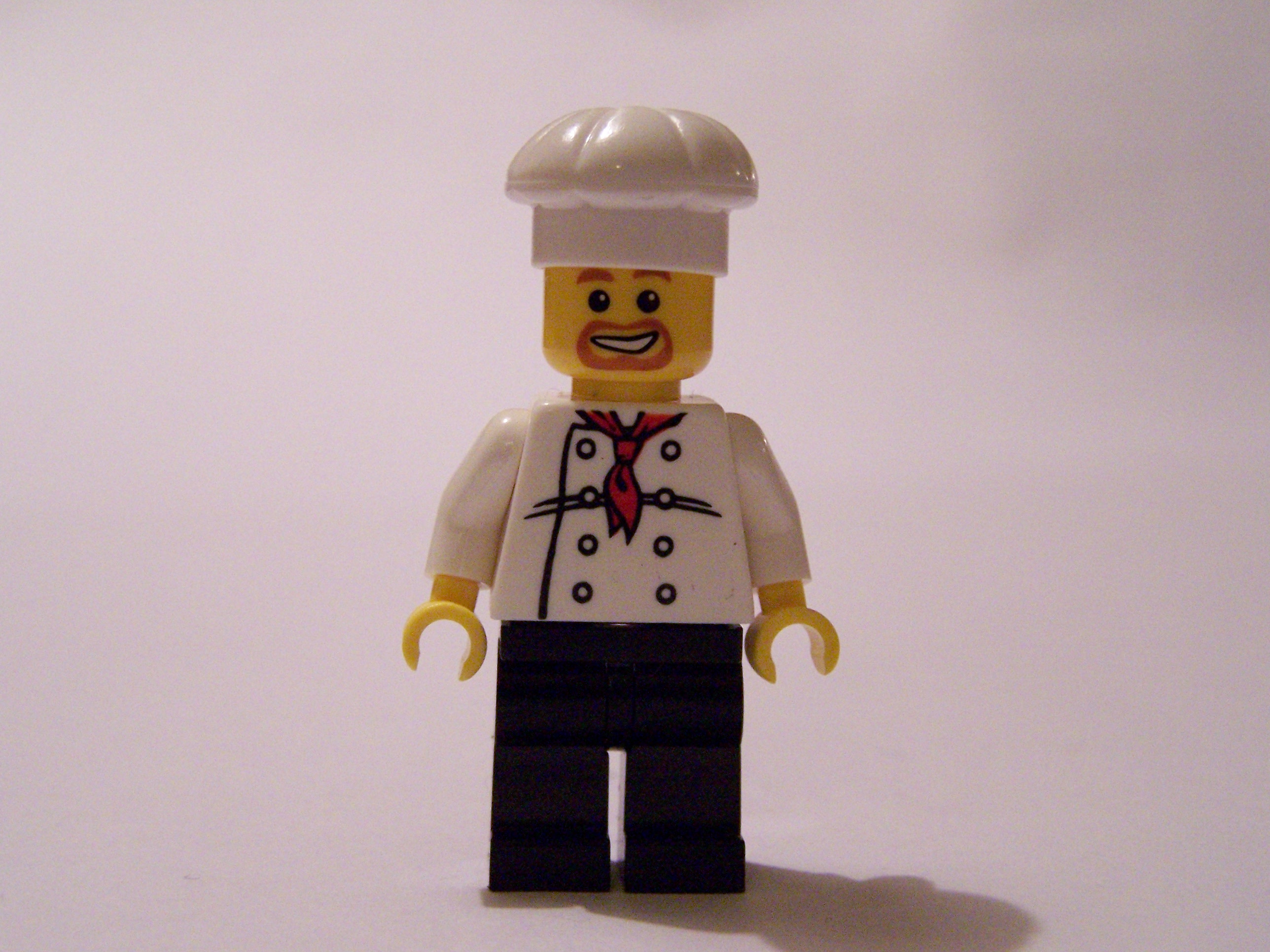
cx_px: 635
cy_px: 476
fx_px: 2165
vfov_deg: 24.8
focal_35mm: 59
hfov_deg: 32.7
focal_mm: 9.8
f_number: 3.1
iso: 400
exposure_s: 1/20
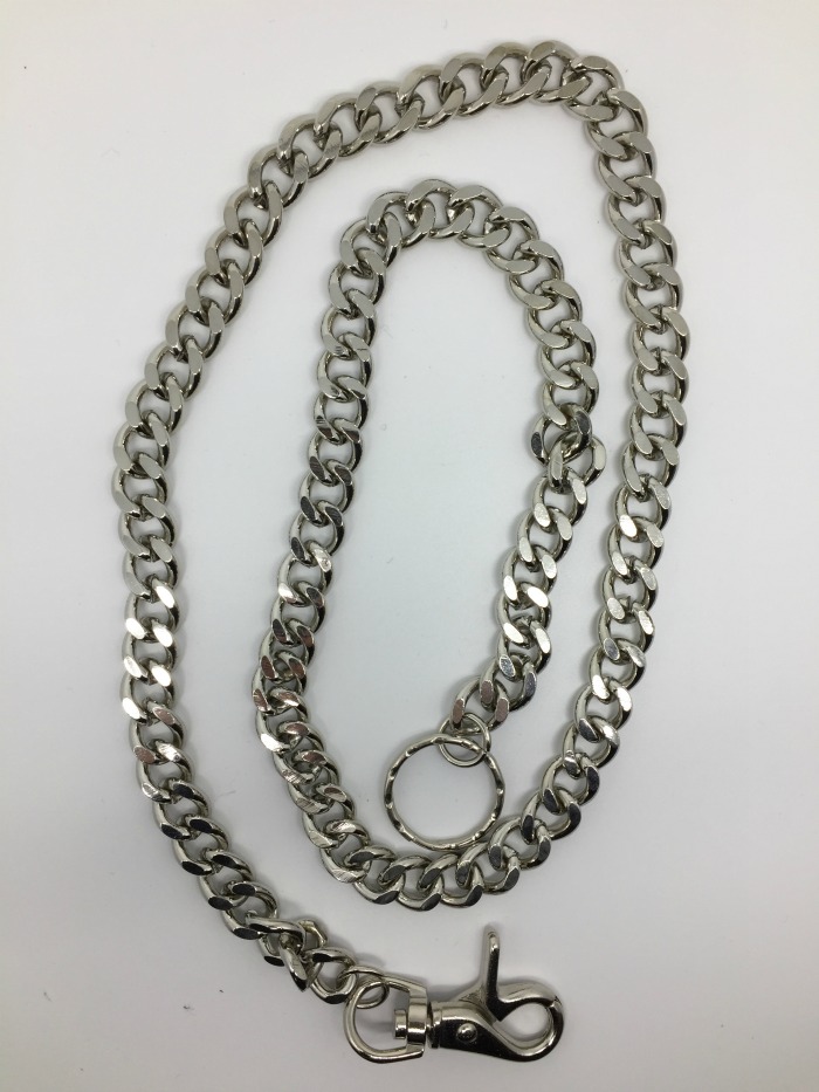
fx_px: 915
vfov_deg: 61.7
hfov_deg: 48.2
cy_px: 546
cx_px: 410
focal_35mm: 29
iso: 32
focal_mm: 4.15
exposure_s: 1/100
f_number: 2.2
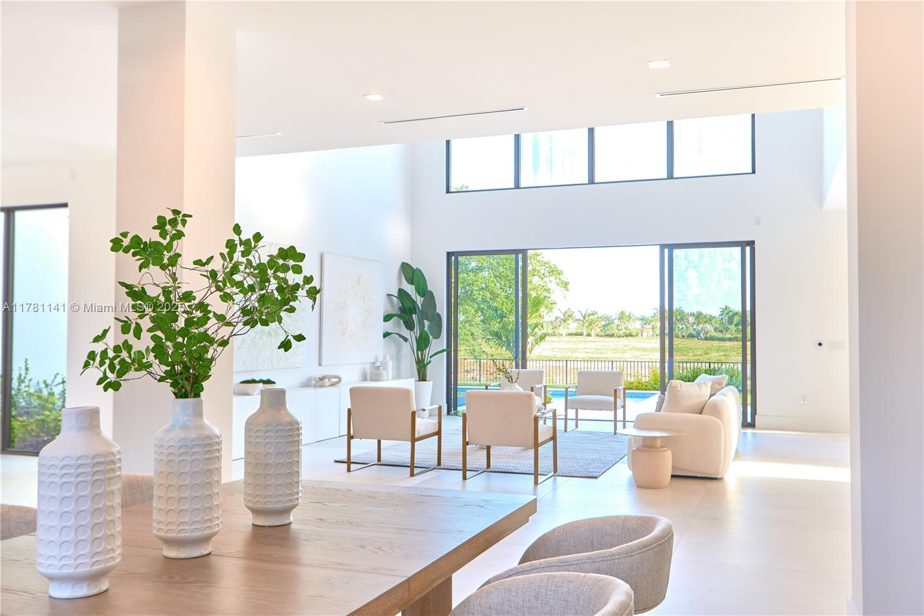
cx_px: 462
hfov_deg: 57.2
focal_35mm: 33
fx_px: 847
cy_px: 308
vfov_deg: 40.0
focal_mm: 22
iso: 160
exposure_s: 1/26
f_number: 9
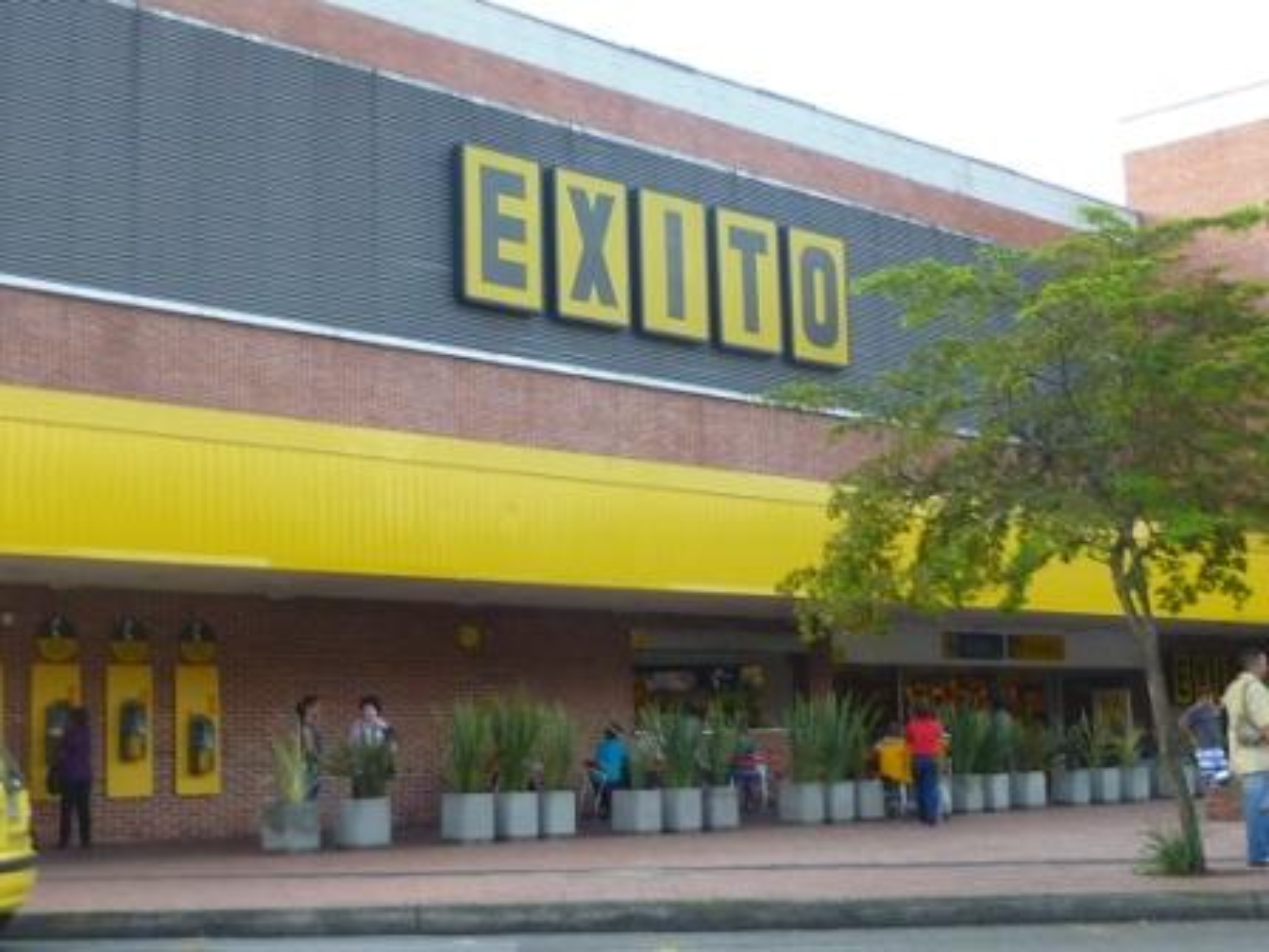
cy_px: 476
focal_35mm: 55
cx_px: 634
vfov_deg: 26.6
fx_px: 2016
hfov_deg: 34.9
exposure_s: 1/100
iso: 80
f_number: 3.4
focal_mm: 5
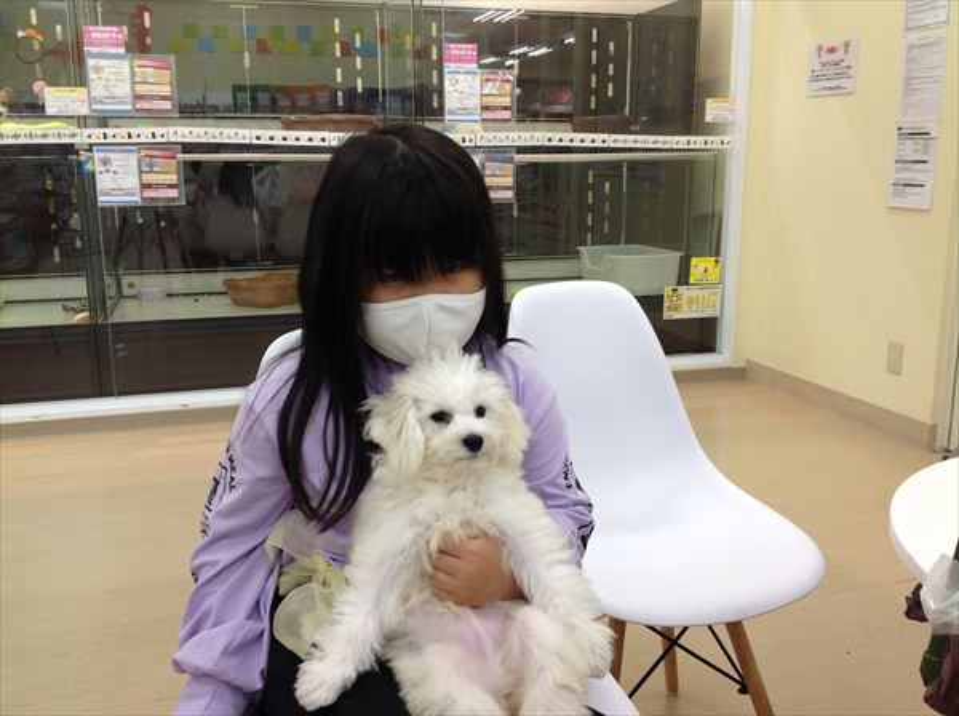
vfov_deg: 40.6
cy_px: 358
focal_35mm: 35
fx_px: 968
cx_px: 480
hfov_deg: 52.7
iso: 50
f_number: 2.4
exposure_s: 1/40
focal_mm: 4.28
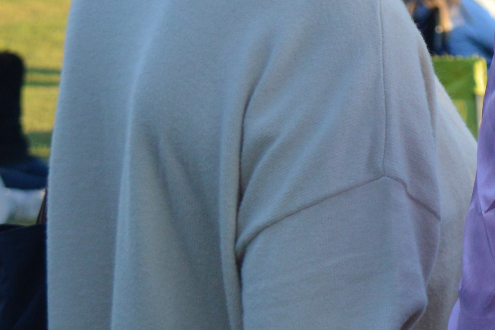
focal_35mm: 286
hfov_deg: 7.1
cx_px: 648
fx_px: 3933
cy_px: 28
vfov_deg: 4.8
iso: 500
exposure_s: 1/500
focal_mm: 38
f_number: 4.8
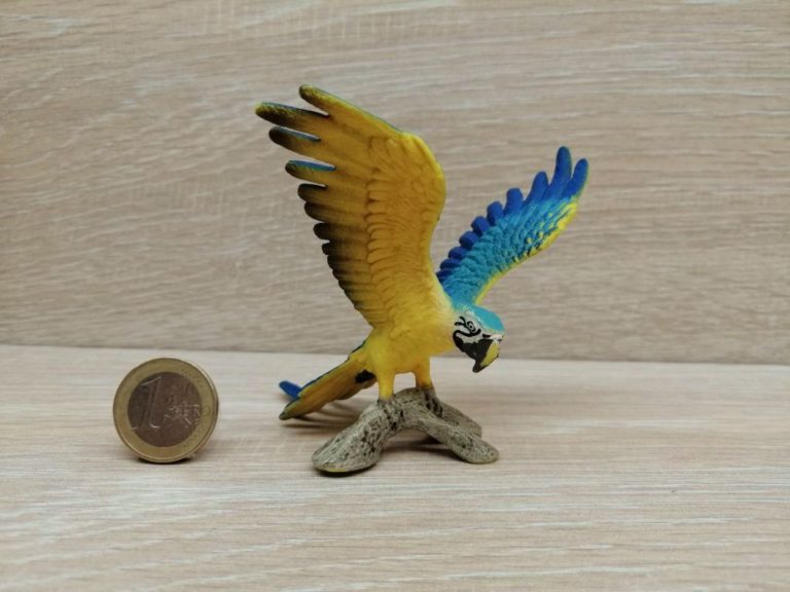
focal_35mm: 27
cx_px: 395
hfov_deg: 65.3
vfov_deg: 51.4
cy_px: 296
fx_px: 616
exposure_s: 1/108
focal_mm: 3.95
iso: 50
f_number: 1.8
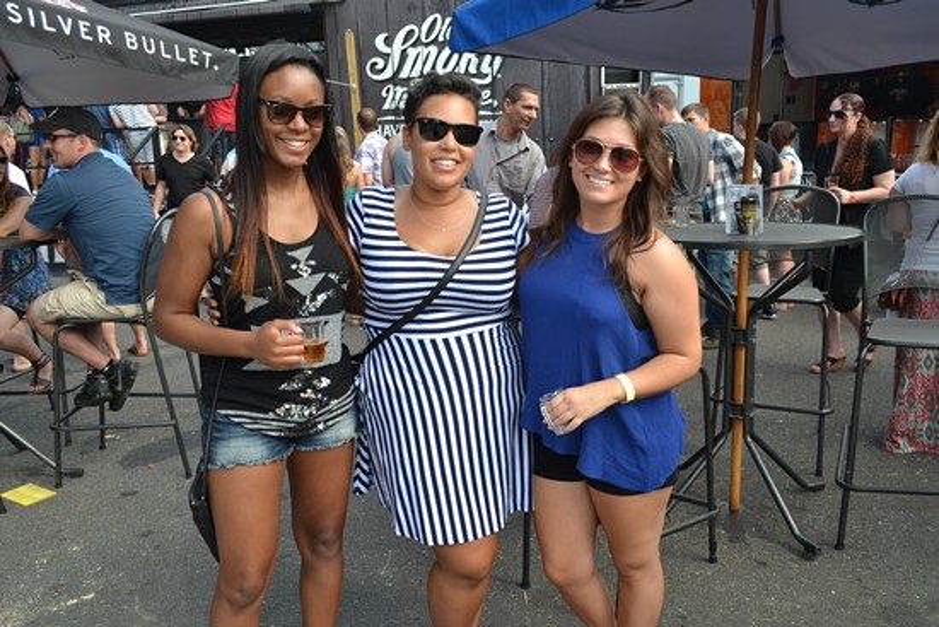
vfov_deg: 43.6
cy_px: 314
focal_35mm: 30
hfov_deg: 61.9
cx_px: 470
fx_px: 783
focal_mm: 20
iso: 220
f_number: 5.6
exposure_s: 1/125
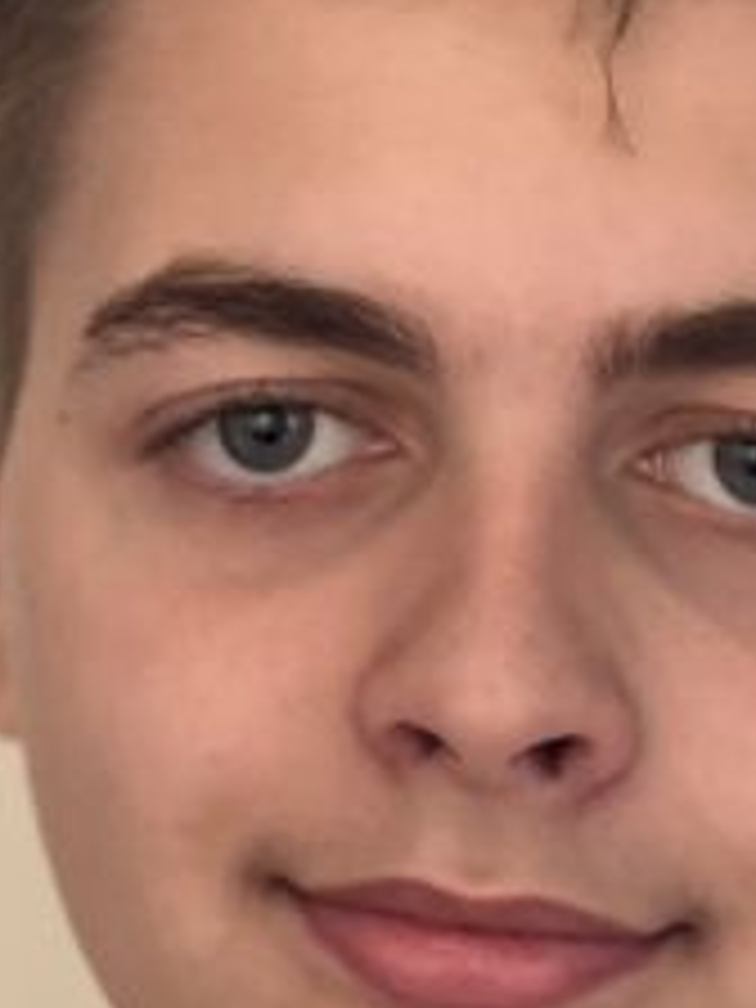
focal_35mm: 206
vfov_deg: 9.6
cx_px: 616
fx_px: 5999
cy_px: 644
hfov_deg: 7.2
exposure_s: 1/33
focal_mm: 9
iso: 320
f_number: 2.8
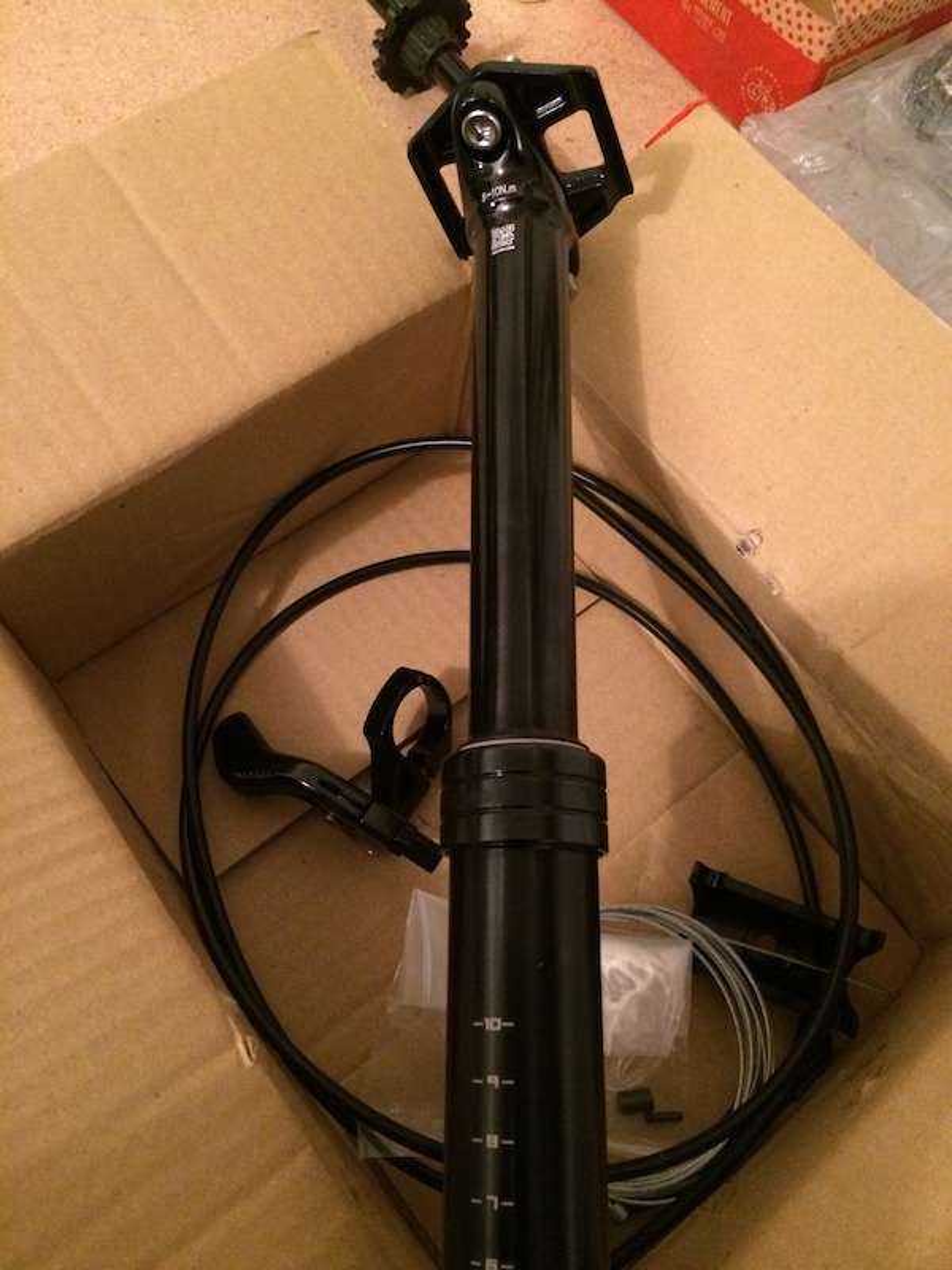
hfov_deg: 48.2
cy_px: 635
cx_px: 476
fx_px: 1063
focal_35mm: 29
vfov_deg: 61.7
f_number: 2.2
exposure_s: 1/15
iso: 500
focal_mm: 4.15
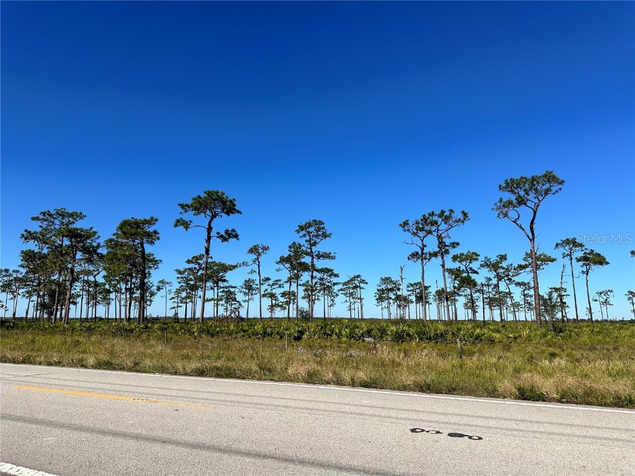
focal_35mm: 24
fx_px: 440
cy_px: 238
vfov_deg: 56.8
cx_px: 318
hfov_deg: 71.6
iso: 80
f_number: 1.78
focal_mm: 6.86
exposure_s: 1/6211
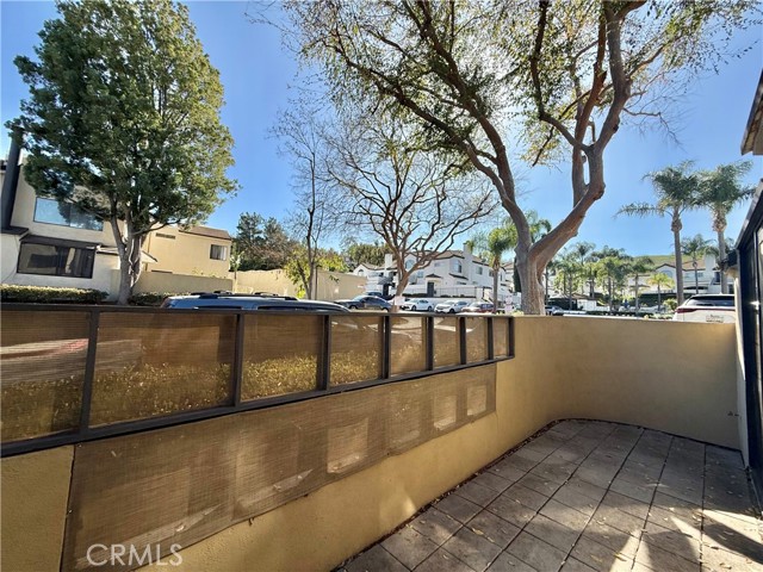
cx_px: 382
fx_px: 309
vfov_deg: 85.7
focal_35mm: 14
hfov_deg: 102.1
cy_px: 286
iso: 50
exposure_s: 1/1464
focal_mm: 2.22
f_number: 2.2
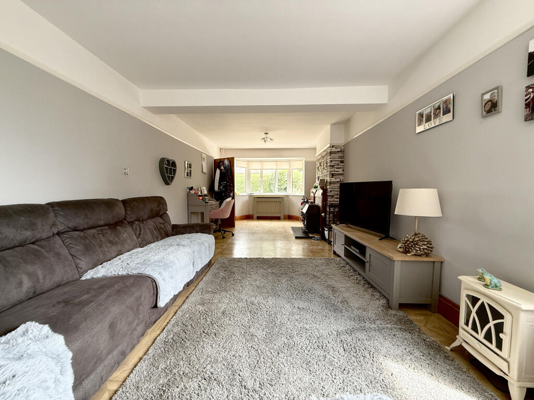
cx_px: 267
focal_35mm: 14
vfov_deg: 85.7
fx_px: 216
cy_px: 200
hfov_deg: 102.1
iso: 160
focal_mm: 2.22
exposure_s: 1/99
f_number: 2.2
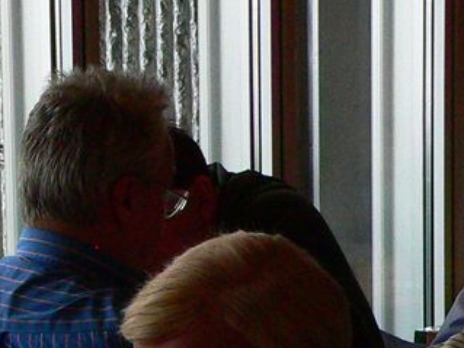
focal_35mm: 212
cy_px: 415
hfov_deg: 9.1
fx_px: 2841
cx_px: -262
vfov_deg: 7.0
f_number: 4
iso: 400
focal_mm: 11
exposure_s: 1/125
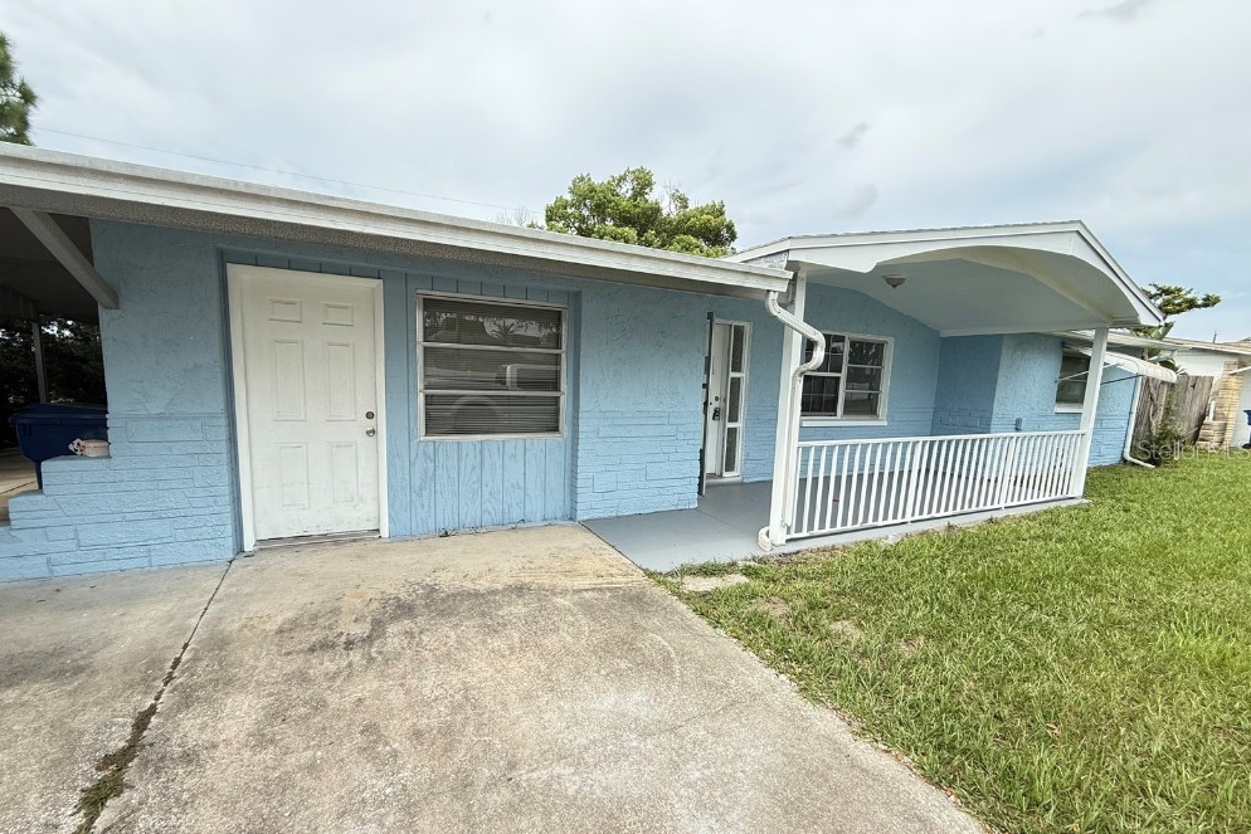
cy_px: 449
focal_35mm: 15
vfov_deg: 77.2
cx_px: 612
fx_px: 521
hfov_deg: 100.4
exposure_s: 1/518
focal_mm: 2.22
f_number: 2.2
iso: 64
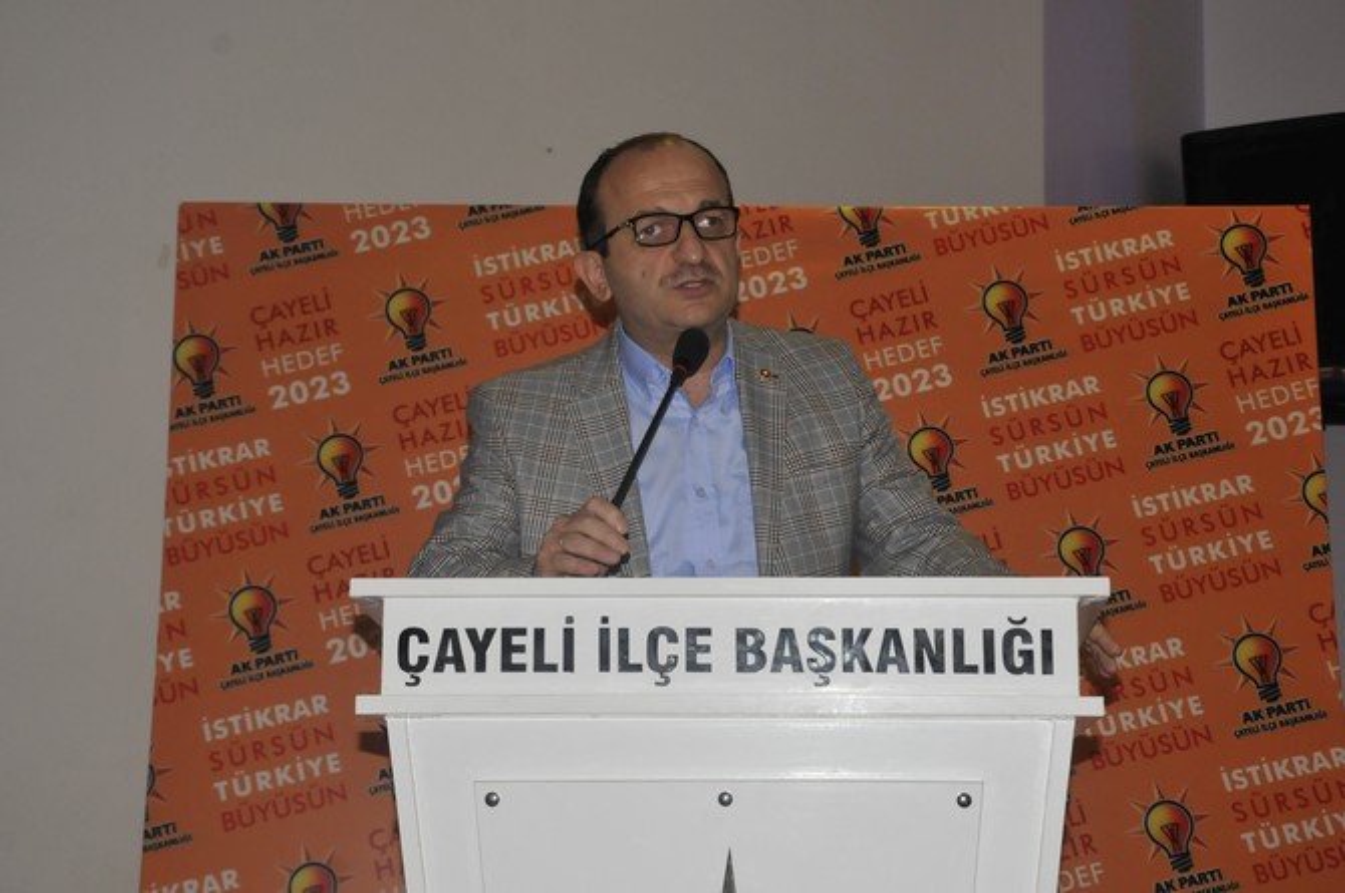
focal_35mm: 72
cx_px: 672
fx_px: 2687
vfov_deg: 18.9
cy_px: 446
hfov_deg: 28.1
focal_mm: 48
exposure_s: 1/60
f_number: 8
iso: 1000
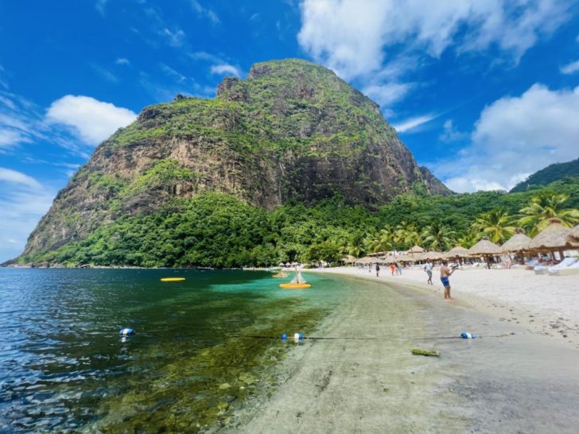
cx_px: 290
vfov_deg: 89.9
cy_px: 217
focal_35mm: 13
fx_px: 217
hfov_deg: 106.2
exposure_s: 1/664
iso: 32
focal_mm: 1.57
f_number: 1.8
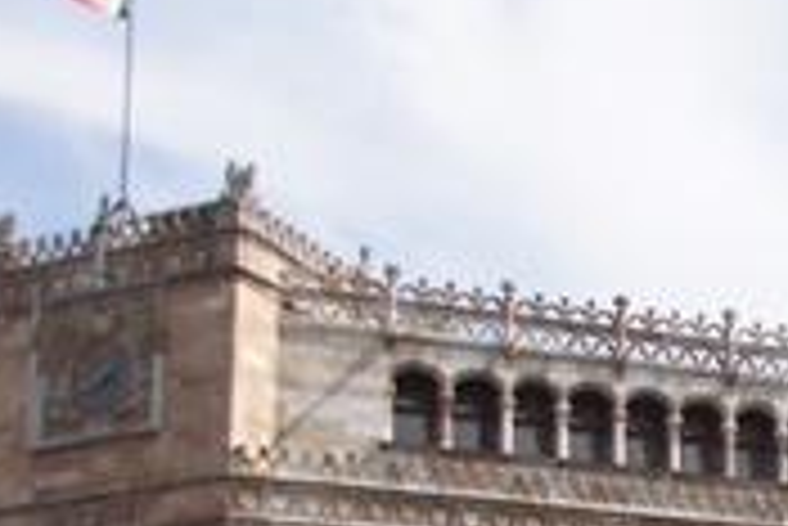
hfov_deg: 16.5
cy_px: 751
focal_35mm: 113
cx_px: 1171
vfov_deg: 11.7
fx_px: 2475
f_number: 5
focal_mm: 22
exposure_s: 1/500
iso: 100
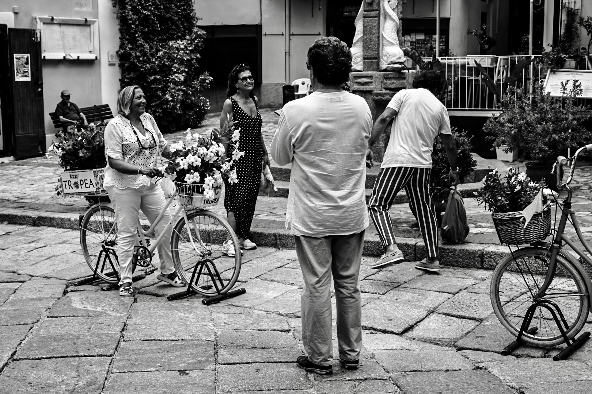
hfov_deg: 39.6
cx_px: 296
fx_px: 822
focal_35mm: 50
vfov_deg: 27.0
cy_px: 197
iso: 180
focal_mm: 50
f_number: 7.1
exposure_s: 1/200
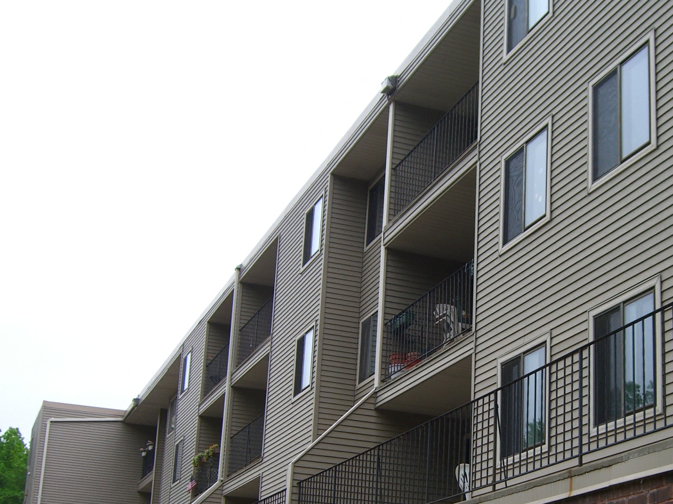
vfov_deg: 25.0
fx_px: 1128
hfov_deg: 32.9
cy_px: 357
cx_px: 467
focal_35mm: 58
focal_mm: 7.9
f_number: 4
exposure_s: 1/160
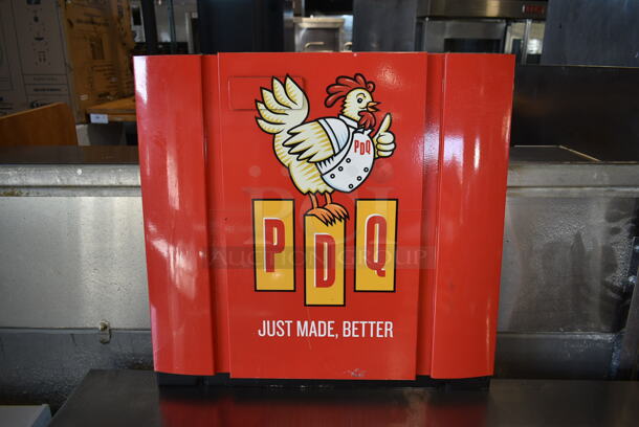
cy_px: 214
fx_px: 480
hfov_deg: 67.3
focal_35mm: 27
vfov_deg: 48.0
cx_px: 320
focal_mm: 18
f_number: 3.5
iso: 100
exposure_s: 1/30
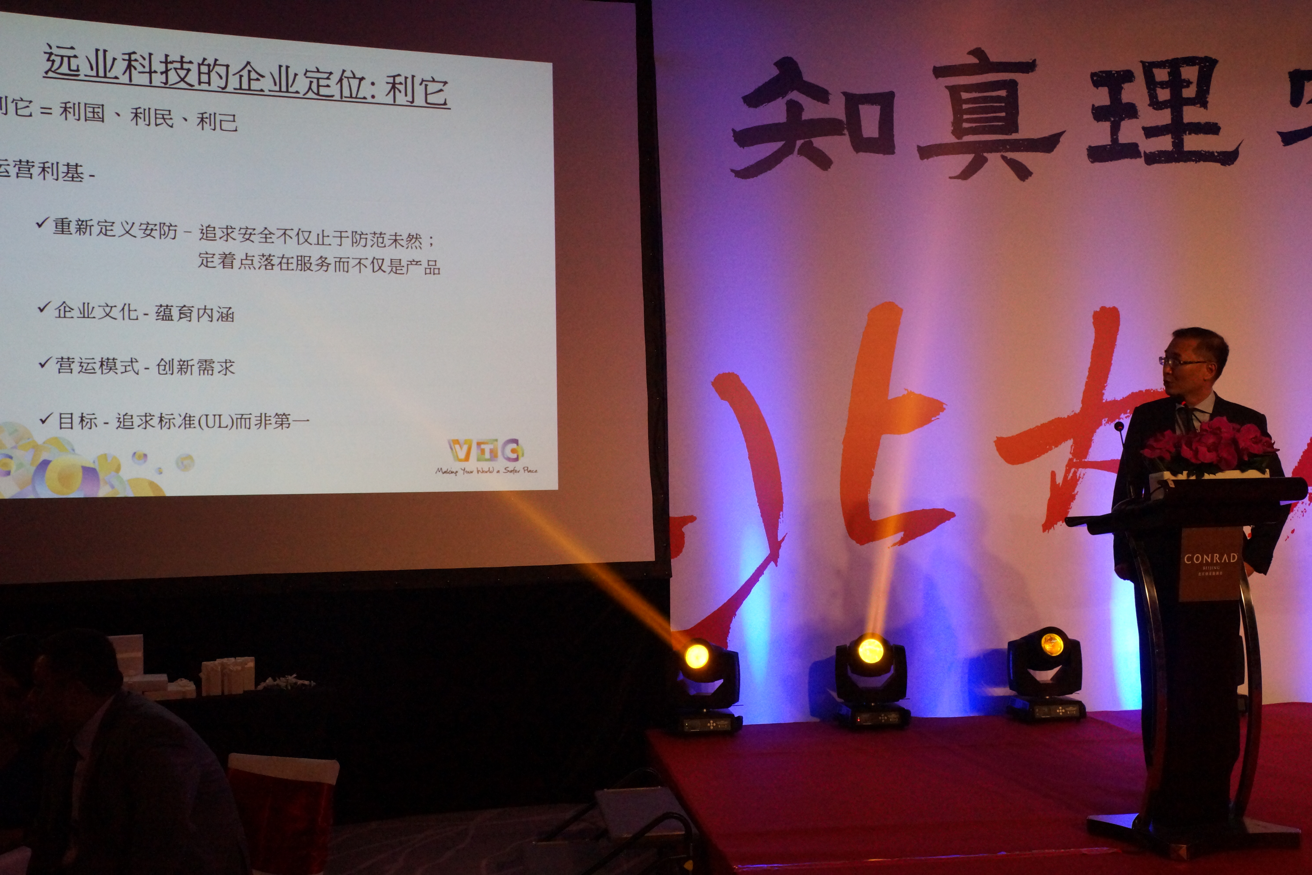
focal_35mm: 39
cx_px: 656
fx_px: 1421
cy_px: 438
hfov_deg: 49.6
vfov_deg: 34.2
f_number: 8
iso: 3200
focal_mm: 26
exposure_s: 1/320
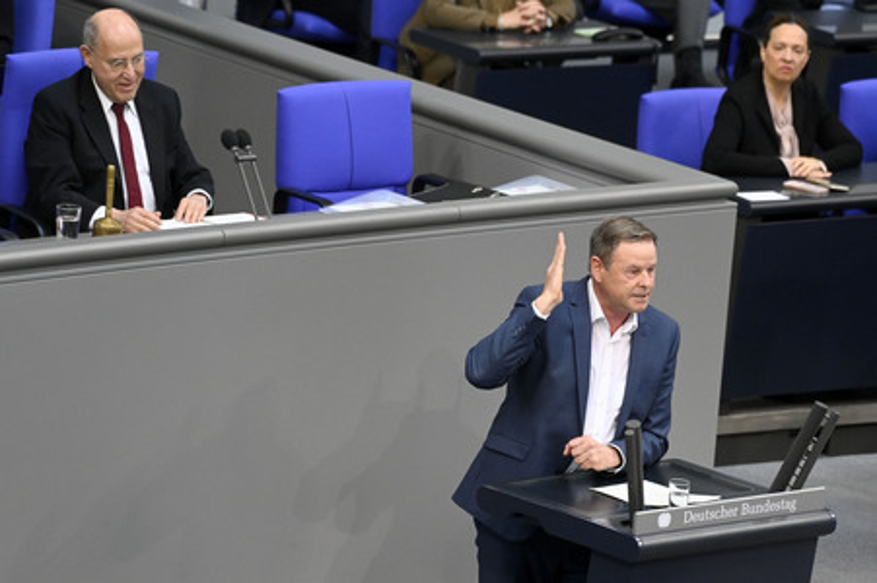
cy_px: 292
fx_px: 5842
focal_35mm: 240
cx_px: 438
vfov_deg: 5.7
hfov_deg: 8.6
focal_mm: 240
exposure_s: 1/500
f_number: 5.6
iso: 10000
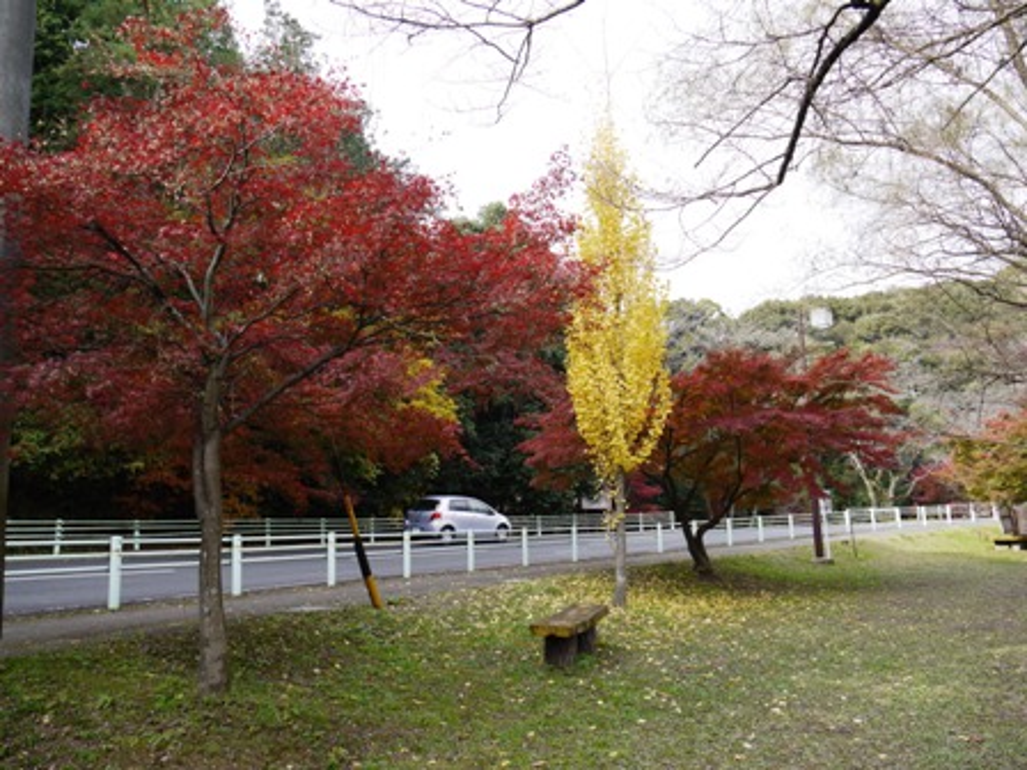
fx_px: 831
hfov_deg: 63.4
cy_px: 385
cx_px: 514
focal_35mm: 28
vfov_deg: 49.7
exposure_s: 1/160
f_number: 5
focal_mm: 14
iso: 100
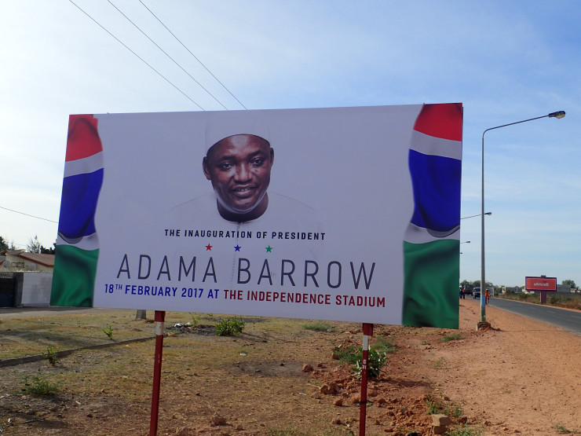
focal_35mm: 35
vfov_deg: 40.7
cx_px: 290
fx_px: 587
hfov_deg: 52.6
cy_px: 218
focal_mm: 6.4
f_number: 10
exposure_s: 1/160
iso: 100
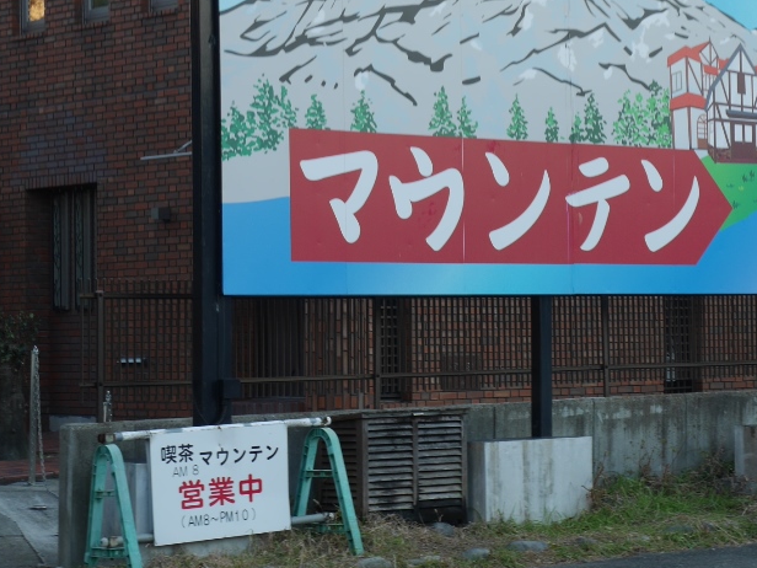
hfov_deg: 17.3
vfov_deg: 13.1
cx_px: 571
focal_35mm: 113
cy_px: 235
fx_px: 2471
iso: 200
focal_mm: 34
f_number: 5.6
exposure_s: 1/100
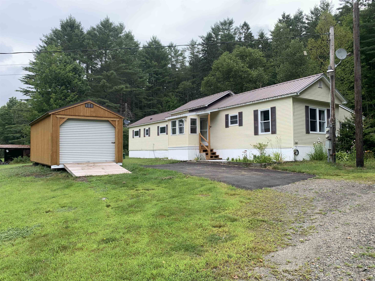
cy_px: 140
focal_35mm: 26
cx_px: 188
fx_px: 282
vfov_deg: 53.1
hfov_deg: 67.3
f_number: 1.8
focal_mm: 4.25
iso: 25
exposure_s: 1/605
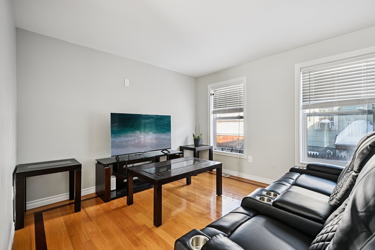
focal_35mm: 16
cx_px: 188
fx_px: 167
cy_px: 125
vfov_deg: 73.8
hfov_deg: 96.7
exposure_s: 1/15
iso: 400
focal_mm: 16
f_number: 8
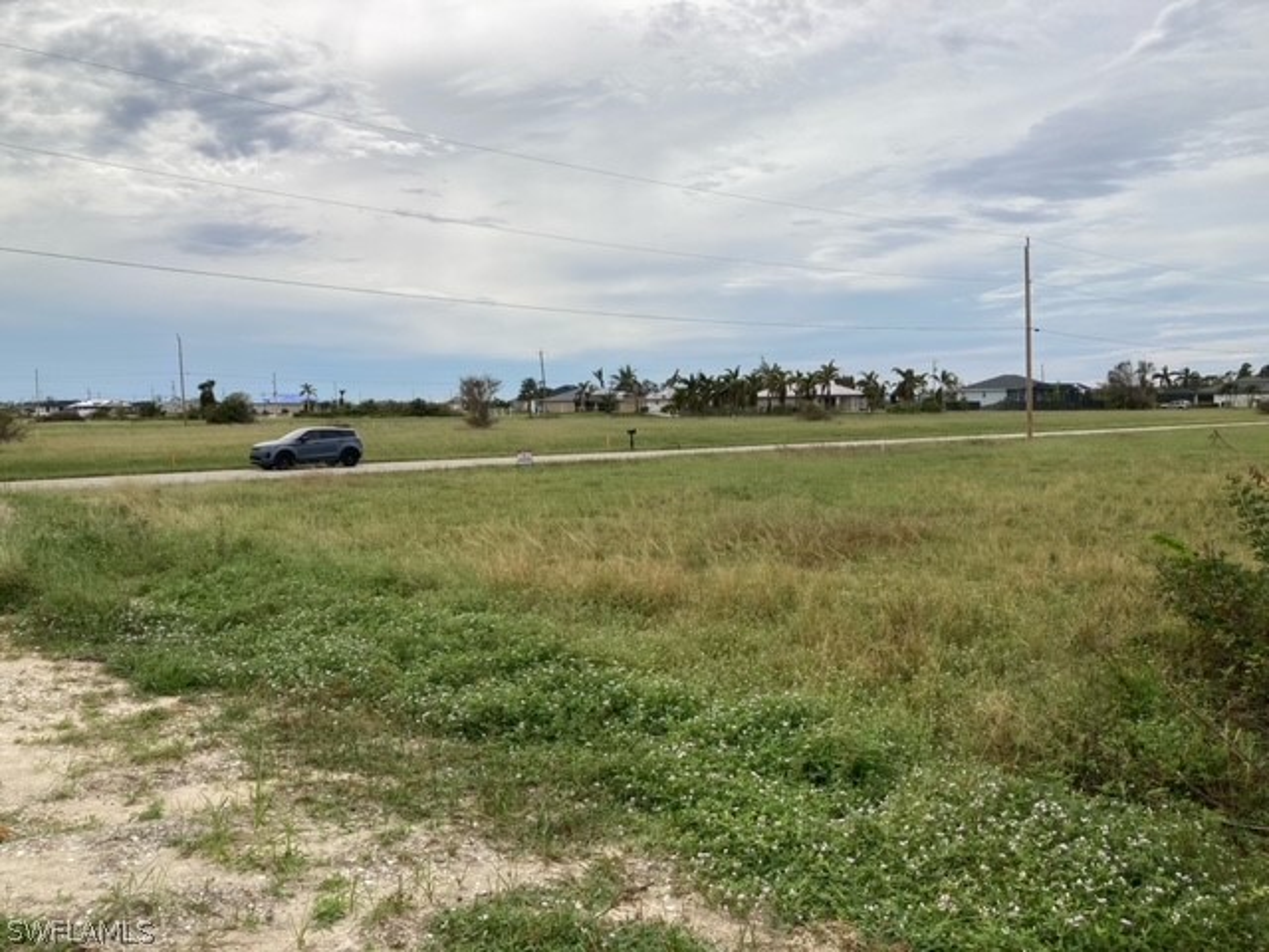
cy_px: 476
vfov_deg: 49.7
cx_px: 634
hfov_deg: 63.4
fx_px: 1026
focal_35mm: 28
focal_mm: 3.99
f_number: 1.8
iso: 20
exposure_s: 1/3472
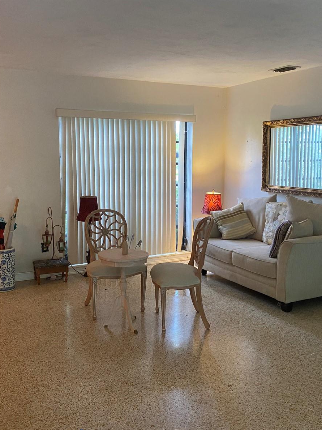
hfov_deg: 40.7
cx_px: 163
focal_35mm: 35
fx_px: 434
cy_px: 216
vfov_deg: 52.6
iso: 400
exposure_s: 1/60
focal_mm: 4.25
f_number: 1.8
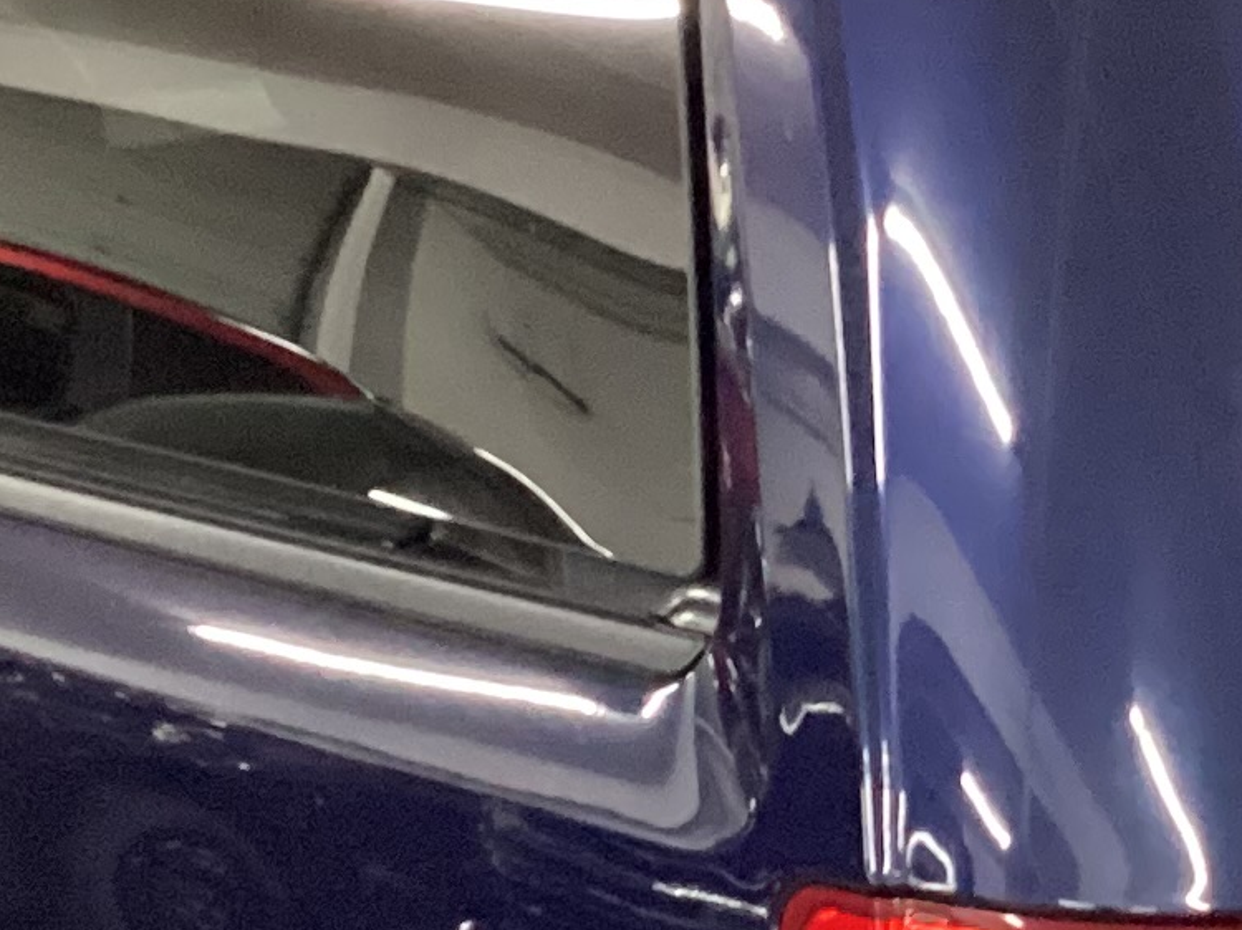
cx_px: 1085
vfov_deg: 10.9
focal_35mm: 135
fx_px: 4842
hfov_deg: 14.5
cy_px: 837
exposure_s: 1/30
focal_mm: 3.3
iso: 640
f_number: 2.4
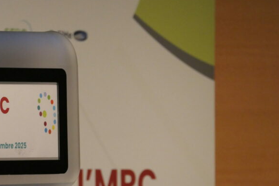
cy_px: 120
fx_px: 4611
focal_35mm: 595
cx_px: 49
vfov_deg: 2.3
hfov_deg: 3.5
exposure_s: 1/100
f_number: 6.4
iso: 1600
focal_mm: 131.3
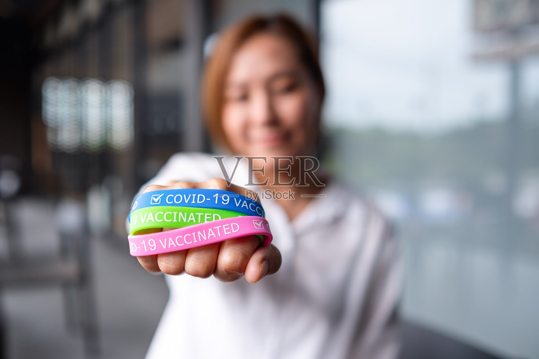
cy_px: 180
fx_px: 524
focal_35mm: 35
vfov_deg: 37.9
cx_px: 270
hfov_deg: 54.4
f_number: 2
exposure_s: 1/500
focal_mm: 23
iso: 200
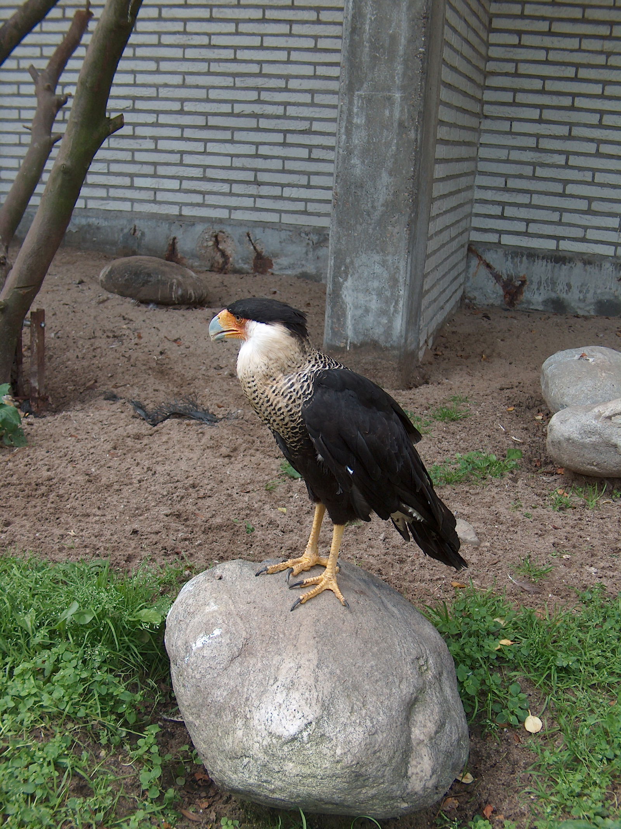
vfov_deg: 50.2
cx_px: 310
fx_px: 886
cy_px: 414
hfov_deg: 38.6
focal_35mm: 37
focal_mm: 7.6
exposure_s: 1/196
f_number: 2.8
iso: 100
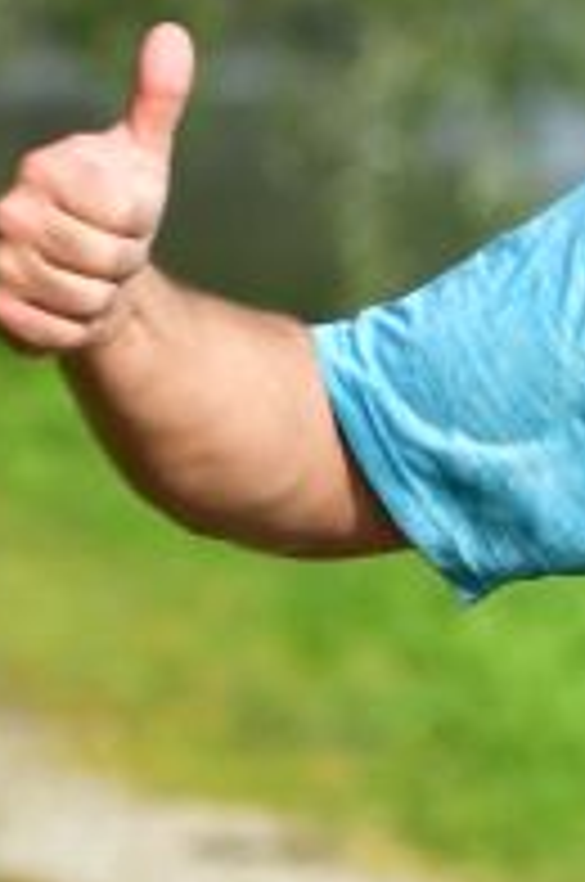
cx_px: 1303
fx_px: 22430
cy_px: 1066
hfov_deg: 1.5
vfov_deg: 2.3
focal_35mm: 917
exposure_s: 1/5000
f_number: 4.8
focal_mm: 125
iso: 800
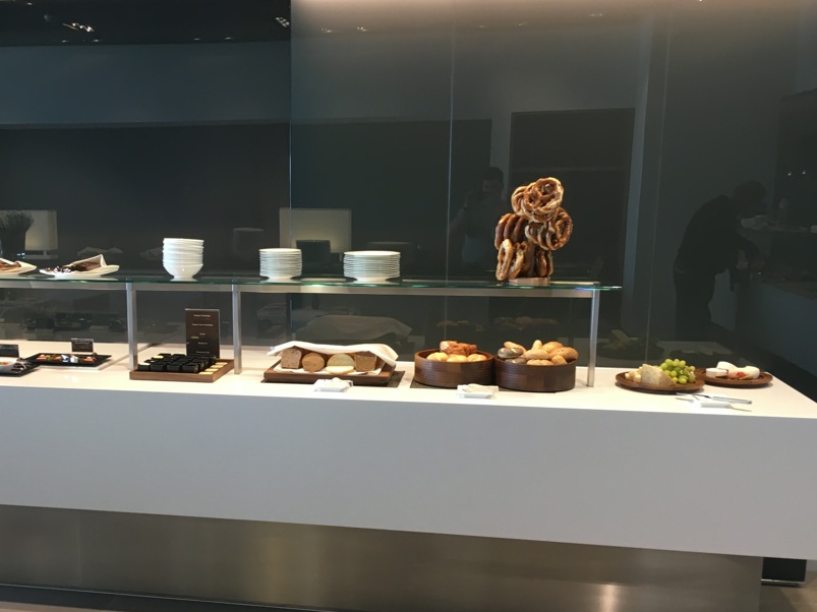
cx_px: 302
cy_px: 360
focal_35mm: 37
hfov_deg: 49.6
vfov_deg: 38.5
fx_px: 873
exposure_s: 1/33
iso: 64
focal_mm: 4.15
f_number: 2.2
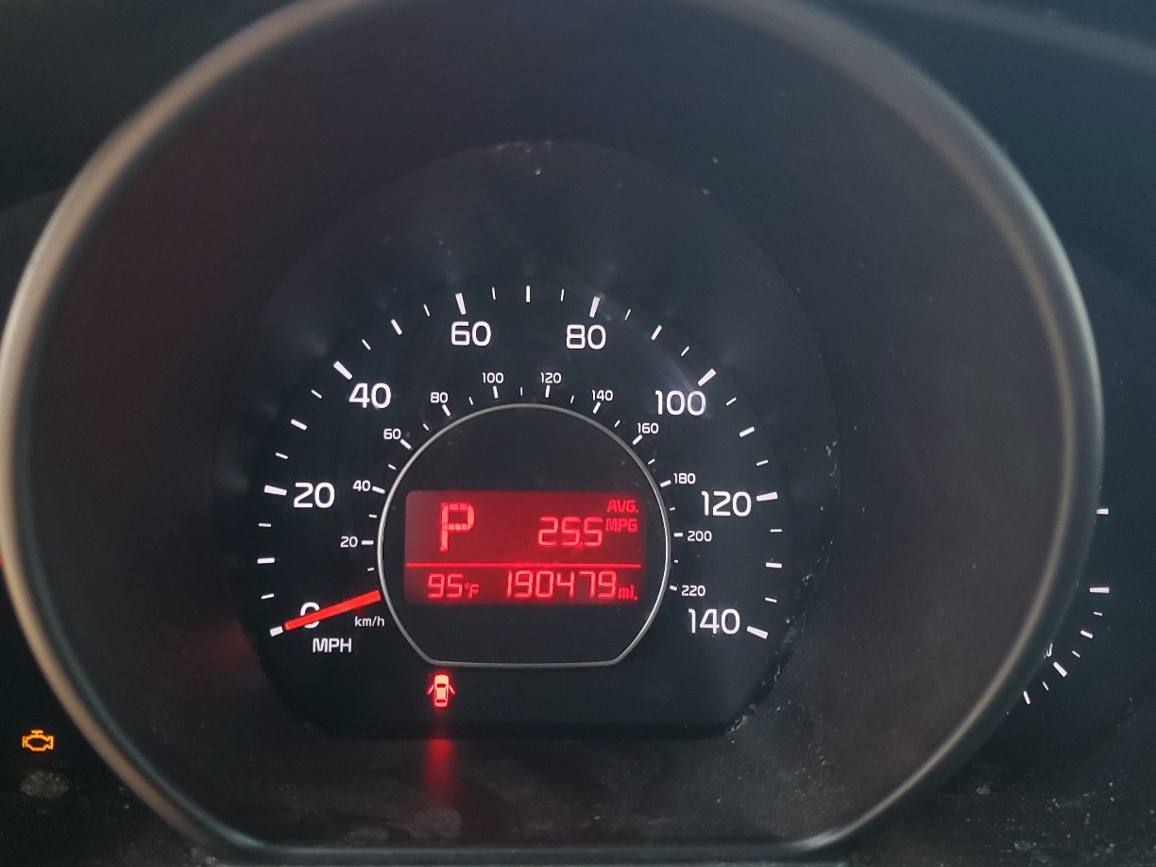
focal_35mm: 34
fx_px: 1135
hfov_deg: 53.9
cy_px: 403
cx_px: 556
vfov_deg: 41.8
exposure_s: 1/60.2
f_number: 1.5
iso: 61
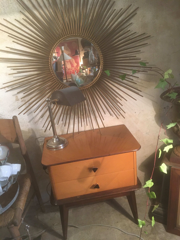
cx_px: 90
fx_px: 201
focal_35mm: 29
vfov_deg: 61.7
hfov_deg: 48.2
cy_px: 120
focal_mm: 4.15
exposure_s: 1/33
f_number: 2.2
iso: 200
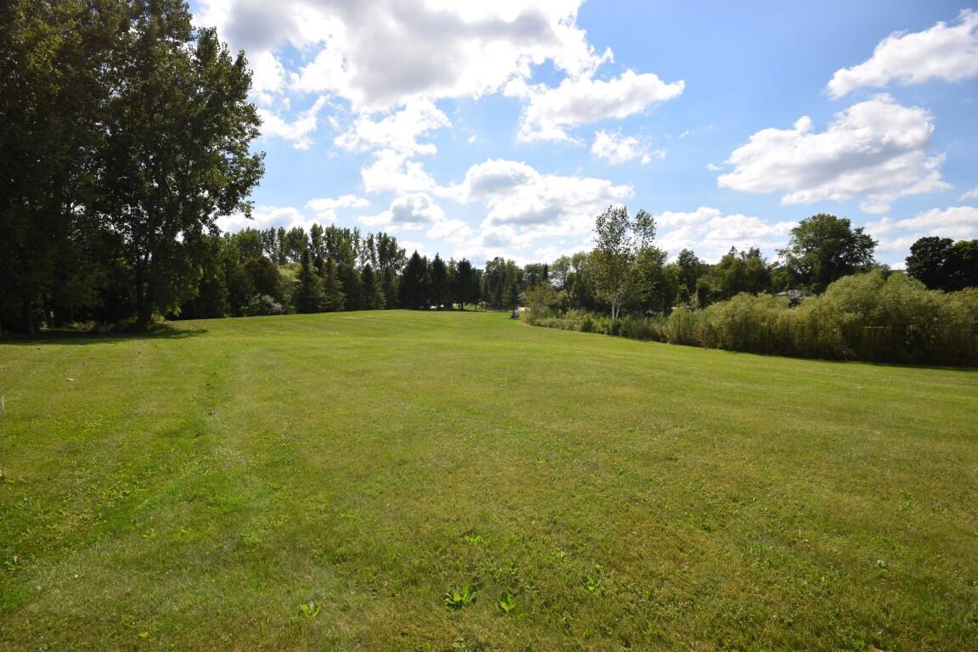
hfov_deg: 100.4
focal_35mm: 15
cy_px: 326
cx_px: 489
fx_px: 407
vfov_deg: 77.3
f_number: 11
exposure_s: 1/200
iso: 100
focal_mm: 10
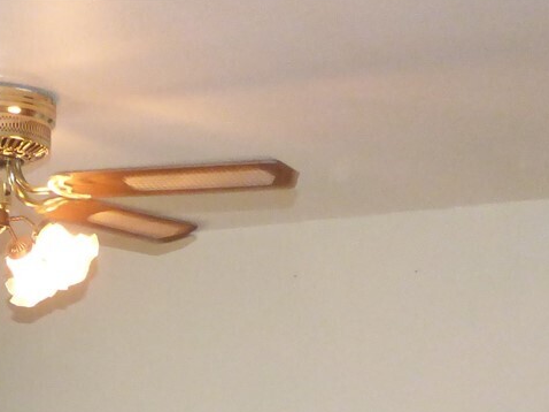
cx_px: 38
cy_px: 685
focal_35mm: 67
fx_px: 1062
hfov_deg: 27.7
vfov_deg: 18.4
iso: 640
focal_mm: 3.58
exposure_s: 1/60
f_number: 2.8
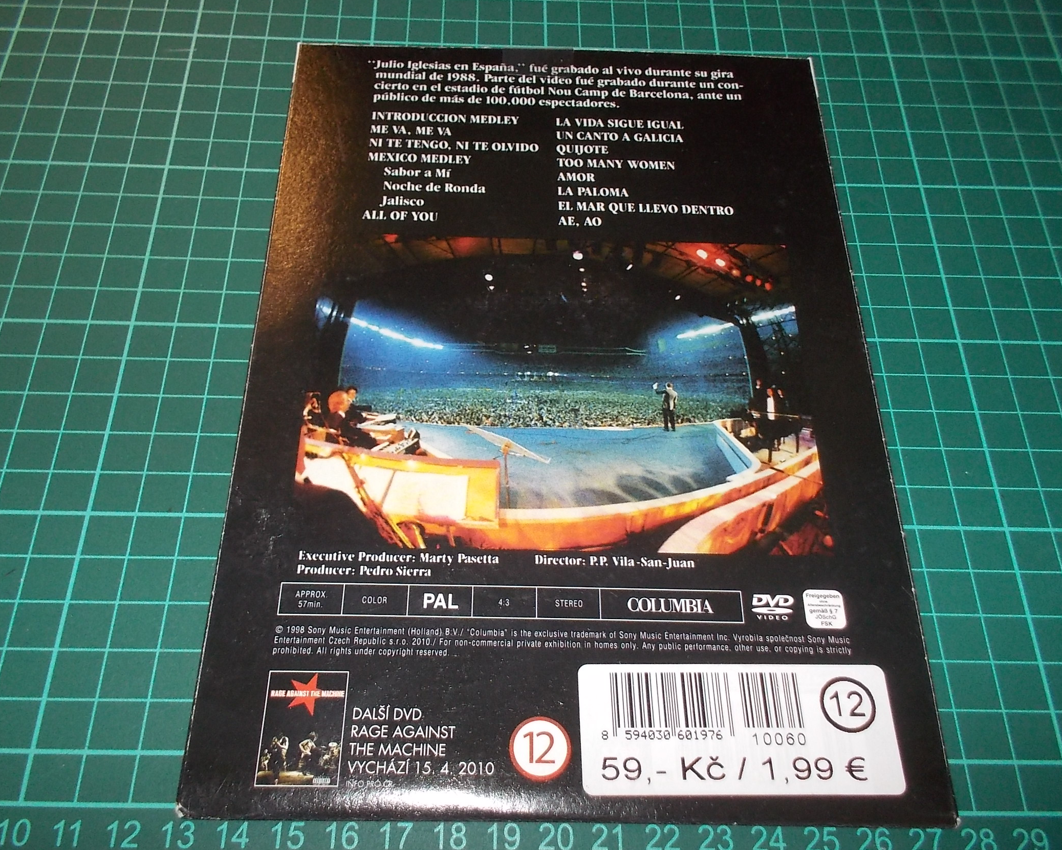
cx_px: 523
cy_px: 423
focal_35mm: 31
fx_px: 974
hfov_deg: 57.2
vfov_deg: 47.1
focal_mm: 4.1
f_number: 3.3
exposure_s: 1/30
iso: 200
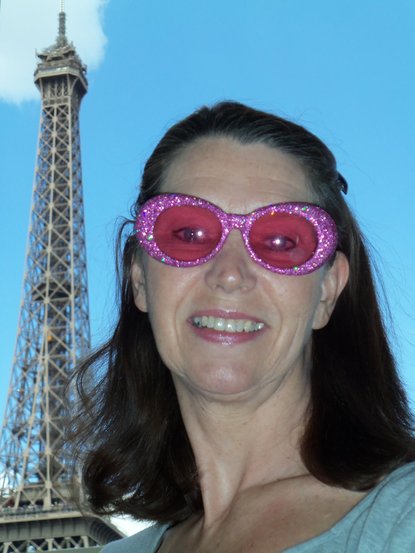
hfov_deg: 18.9
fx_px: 1247
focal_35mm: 78
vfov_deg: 25.0
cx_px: 208
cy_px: 276
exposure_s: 1/320
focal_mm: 14.3
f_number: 4.2
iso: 80
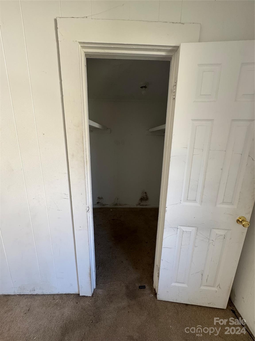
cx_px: 128
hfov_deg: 85.7
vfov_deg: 102.1
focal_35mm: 14
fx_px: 138
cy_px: 170
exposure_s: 1/99
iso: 250
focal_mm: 2.22
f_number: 2.2
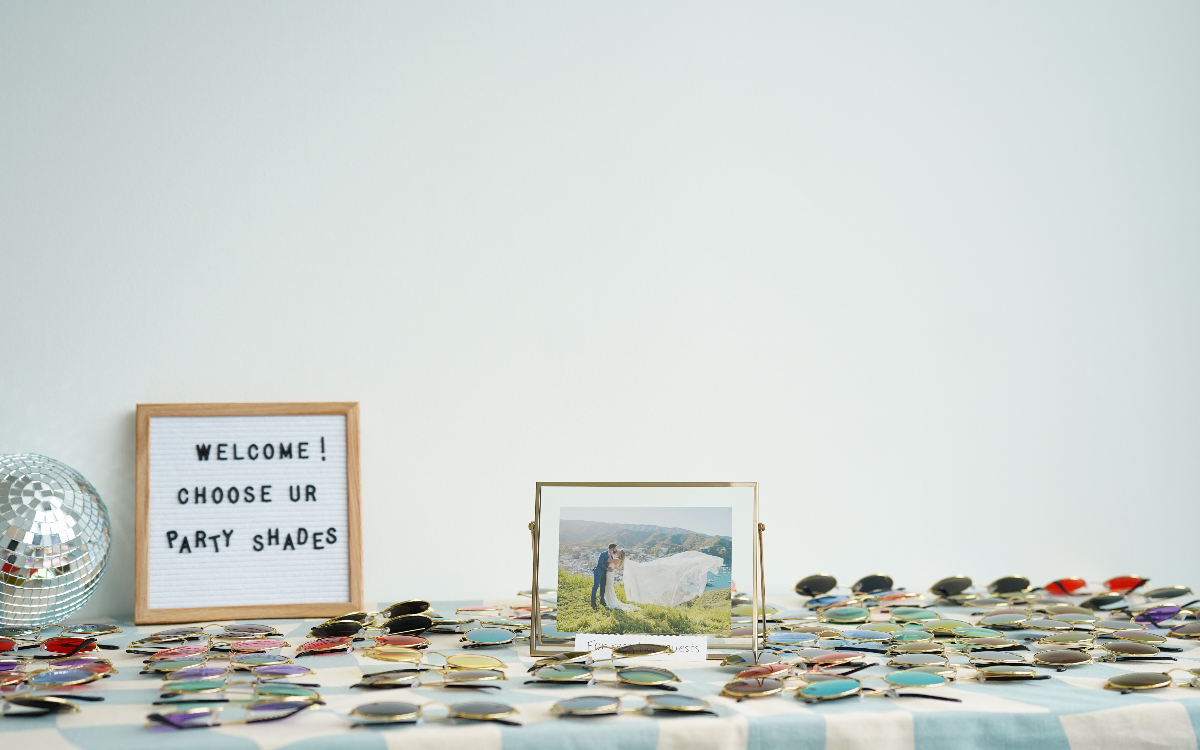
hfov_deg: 38.2
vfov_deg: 24.4
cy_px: 411
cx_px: 615
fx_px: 1733
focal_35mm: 53
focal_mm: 44
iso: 500
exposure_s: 1/320
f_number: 2.5
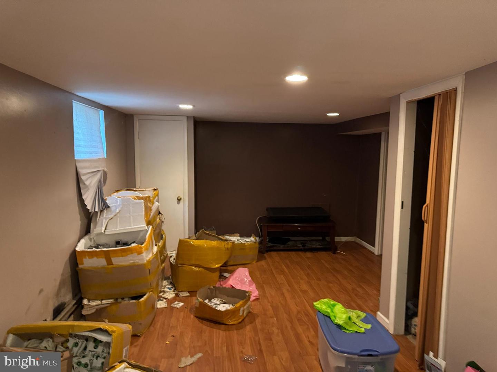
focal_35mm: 24
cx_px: 248
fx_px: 345
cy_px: 186
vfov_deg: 56.8
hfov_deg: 71.6
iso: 800
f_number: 1.78
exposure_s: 1/30
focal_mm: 6.76
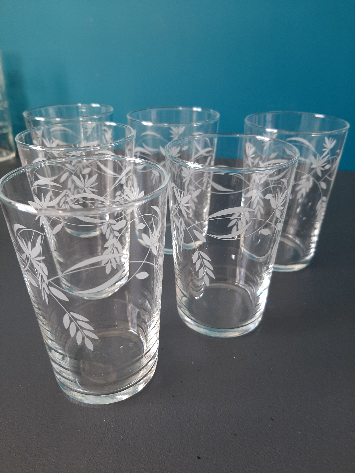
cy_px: 236
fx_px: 356
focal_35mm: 26
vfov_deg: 67.3
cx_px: 178
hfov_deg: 53.1
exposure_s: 1/50
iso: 64
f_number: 1.7
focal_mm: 3.93
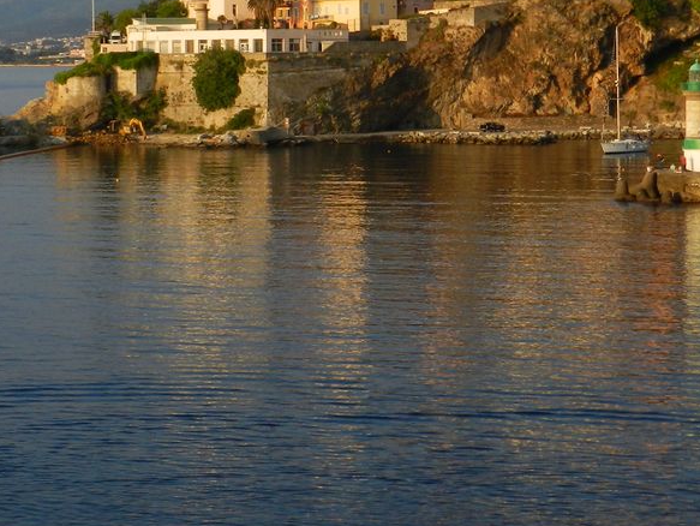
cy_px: 79
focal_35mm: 109
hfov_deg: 18.0
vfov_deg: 13.5
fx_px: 2206
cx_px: 331
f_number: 4.4
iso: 160
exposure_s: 1/800
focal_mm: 9.4
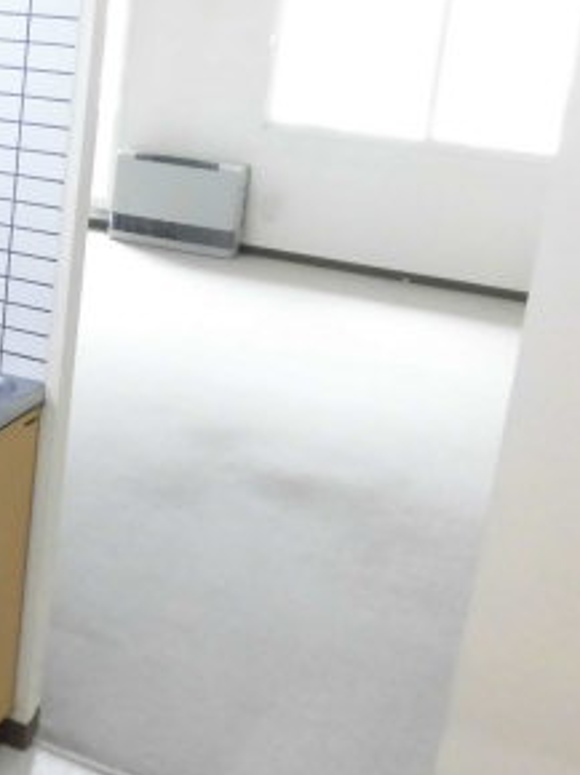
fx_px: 1186
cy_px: 249
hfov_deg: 24.0
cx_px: -182
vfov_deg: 35.8
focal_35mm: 53
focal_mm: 4.3
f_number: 3.1
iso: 320
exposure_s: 1/30
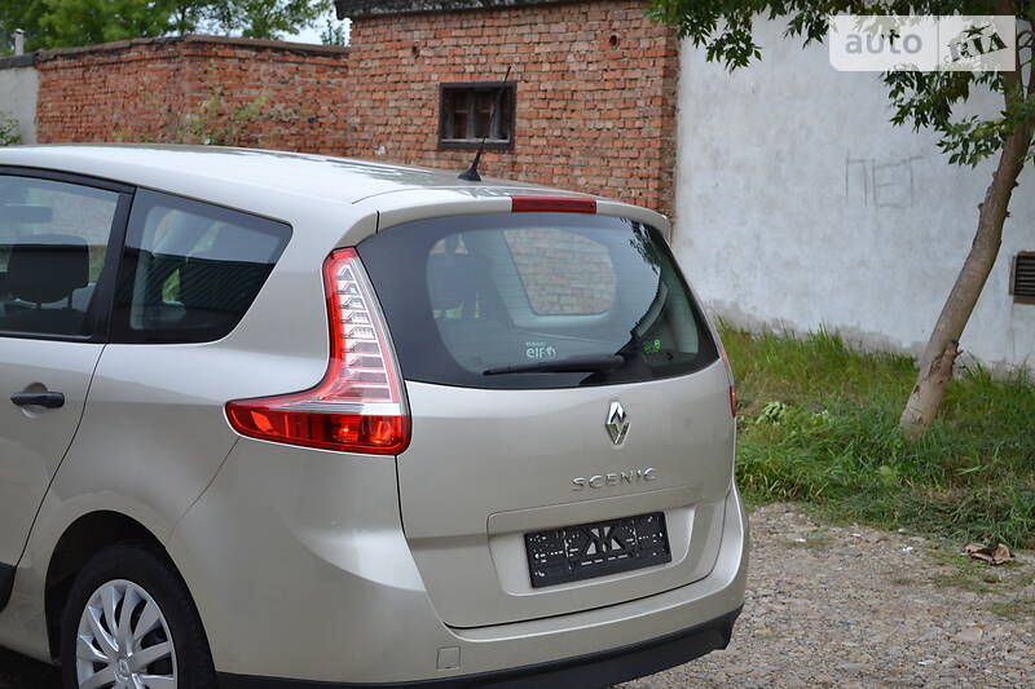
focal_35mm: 60
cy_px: 344
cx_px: 518
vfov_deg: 22.6
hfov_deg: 33.4
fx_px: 1725
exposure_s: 1/125
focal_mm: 40
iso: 360
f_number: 5.6
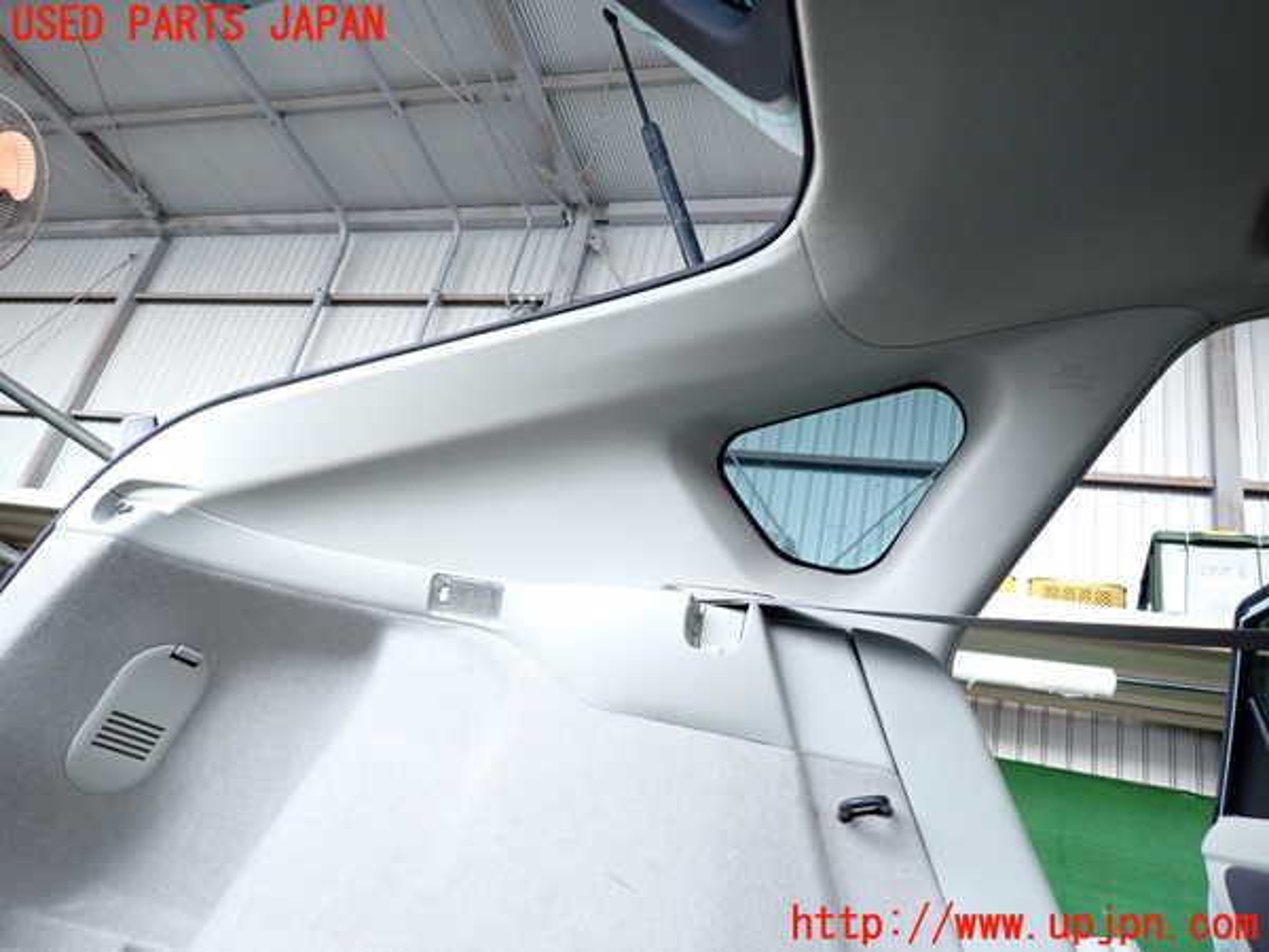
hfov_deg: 69.4
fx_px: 916
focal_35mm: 25
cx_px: 634
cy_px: 476
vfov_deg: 54.9
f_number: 2
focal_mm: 4.5
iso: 400
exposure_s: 1/125
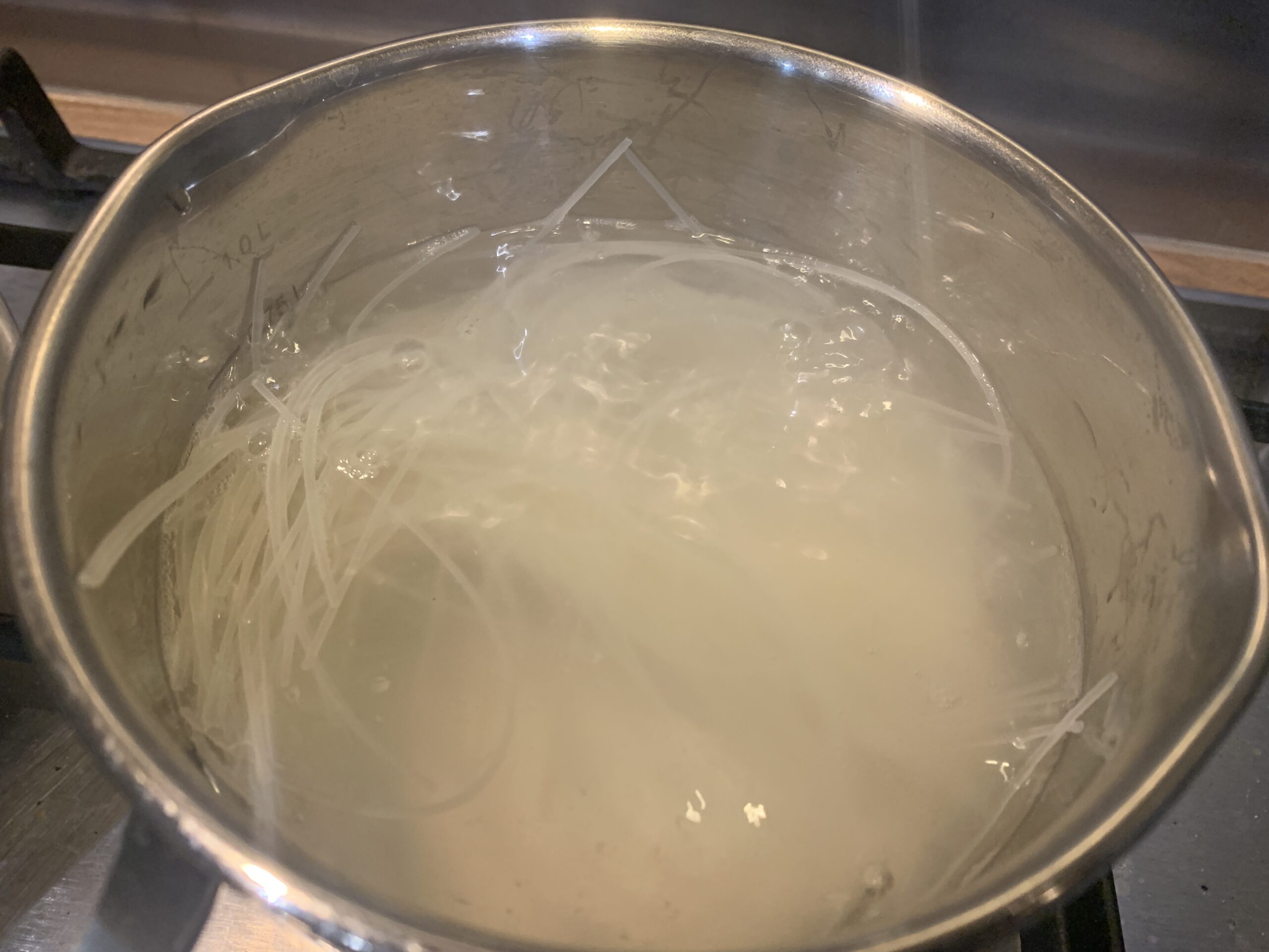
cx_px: 634
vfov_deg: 53.1
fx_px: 953
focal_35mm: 26
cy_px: 476
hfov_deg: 67.3
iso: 250
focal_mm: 4.25
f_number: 1.8
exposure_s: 1/50
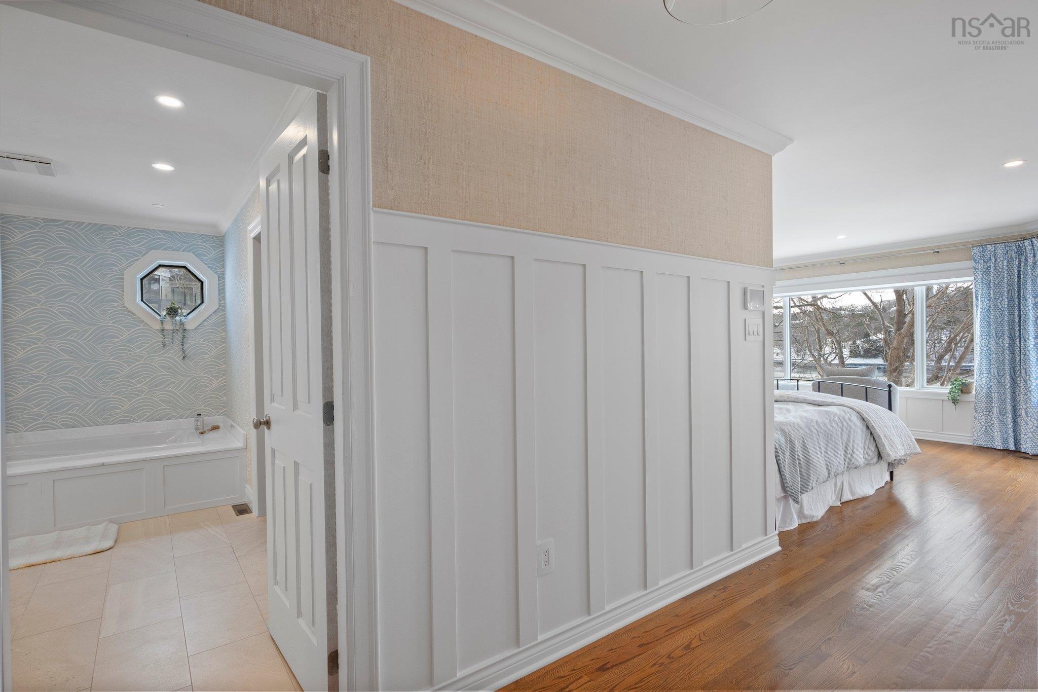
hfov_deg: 90.0
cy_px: 346
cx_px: 519
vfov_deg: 67.4
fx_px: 519
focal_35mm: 18
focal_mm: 12
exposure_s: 1/15
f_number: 8
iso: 320
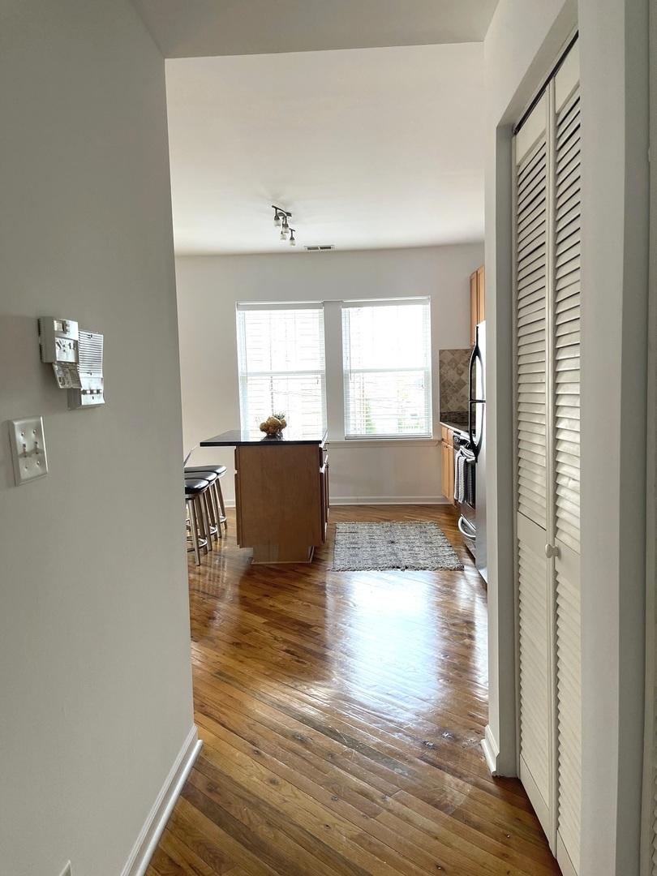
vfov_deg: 67.3
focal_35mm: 26
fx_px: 658
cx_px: 328
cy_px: 438
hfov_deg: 53.1
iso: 125
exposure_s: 1/120
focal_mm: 5.1
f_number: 1.6
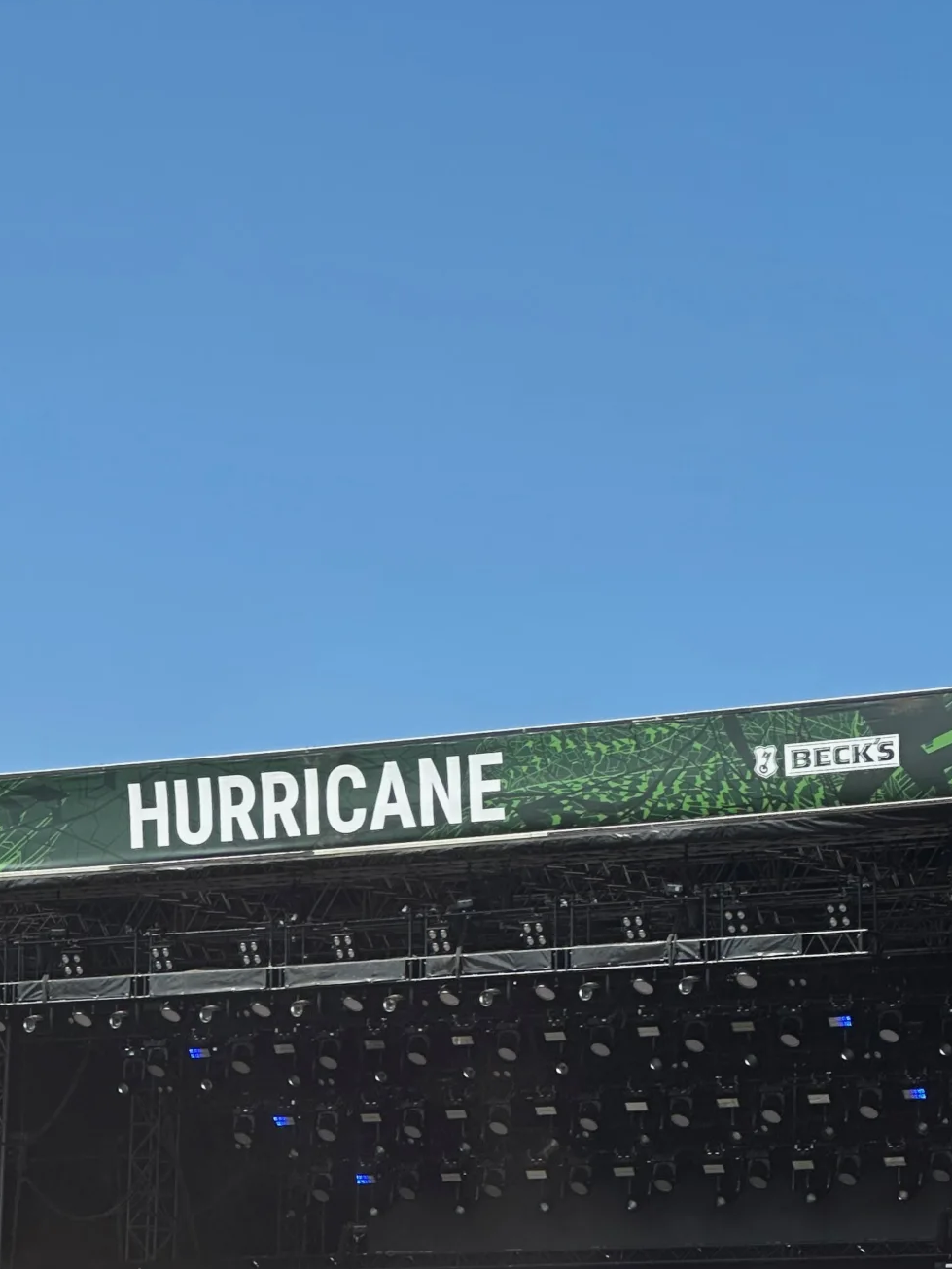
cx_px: 508
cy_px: 1047
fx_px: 5536
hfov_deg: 9.8
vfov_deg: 13.0
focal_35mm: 151
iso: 32
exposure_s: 1/589
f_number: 2.8
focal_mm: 9
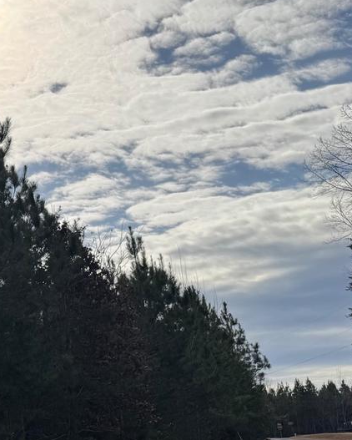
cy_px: 255
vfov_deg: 29.5
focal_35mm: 64
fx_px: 833
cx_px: -184
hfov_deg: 20.3
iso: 80
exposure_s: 1/14286
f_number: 1.78
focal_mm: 6.76
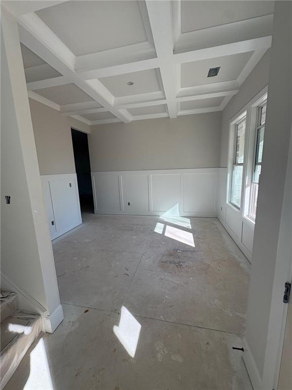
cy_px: 195
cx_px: 146
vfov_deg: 102.1
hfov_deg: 85.7
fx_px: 157
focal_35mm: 14
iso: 64
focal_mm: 2.22
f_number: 2.2
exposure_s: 1/293
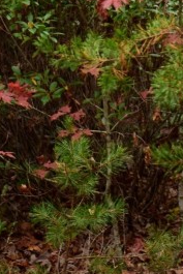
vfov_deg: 9.2
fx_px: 1706
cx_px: 135
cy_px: 33
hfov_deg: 6.1
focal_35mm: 224
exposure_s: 1/30
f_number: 5
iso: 320
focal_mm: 66
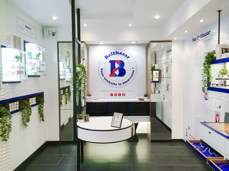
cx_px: 114
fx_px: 192
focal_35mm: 29
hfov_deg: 61.7
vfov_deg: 48.2
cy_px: 86
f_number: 2.2
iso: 40
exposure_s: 1/30
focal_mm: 4.15
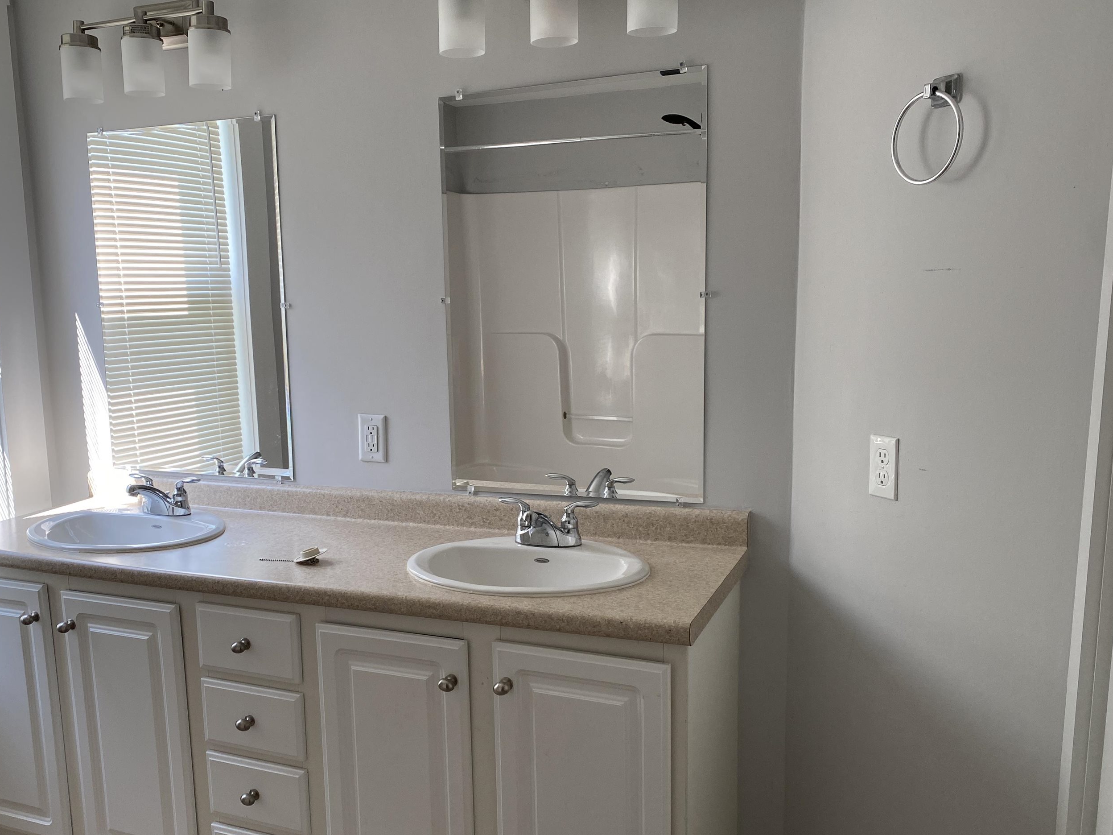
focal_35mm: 32
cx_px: 458
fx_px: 1029
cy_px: 449
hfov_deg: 56.5
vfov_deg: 44.1
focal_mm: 4.25
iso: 64
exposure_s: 1/122
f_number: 1.8
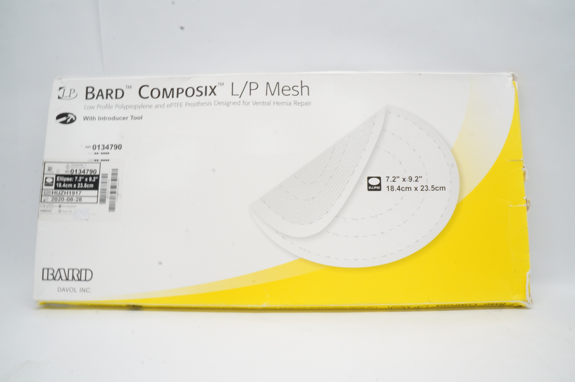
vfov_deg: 47.8
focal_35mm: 27
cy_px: 191
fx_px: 431
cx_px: 288
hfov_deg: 67.4
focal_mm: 18
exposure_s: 1/13
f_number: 22
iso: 1600
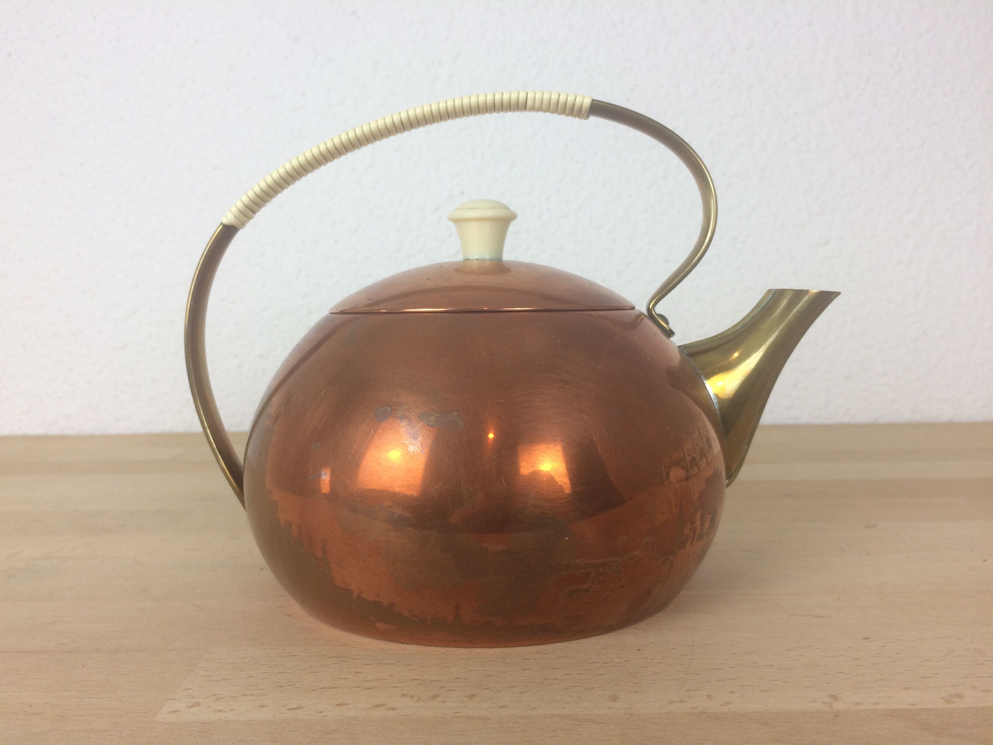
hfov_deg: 61.7
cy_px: 372
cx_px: 496
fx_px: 832
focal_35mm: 29
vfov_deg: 48.2
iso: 40
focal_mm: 4.15
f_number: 2.2
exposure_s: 1/50
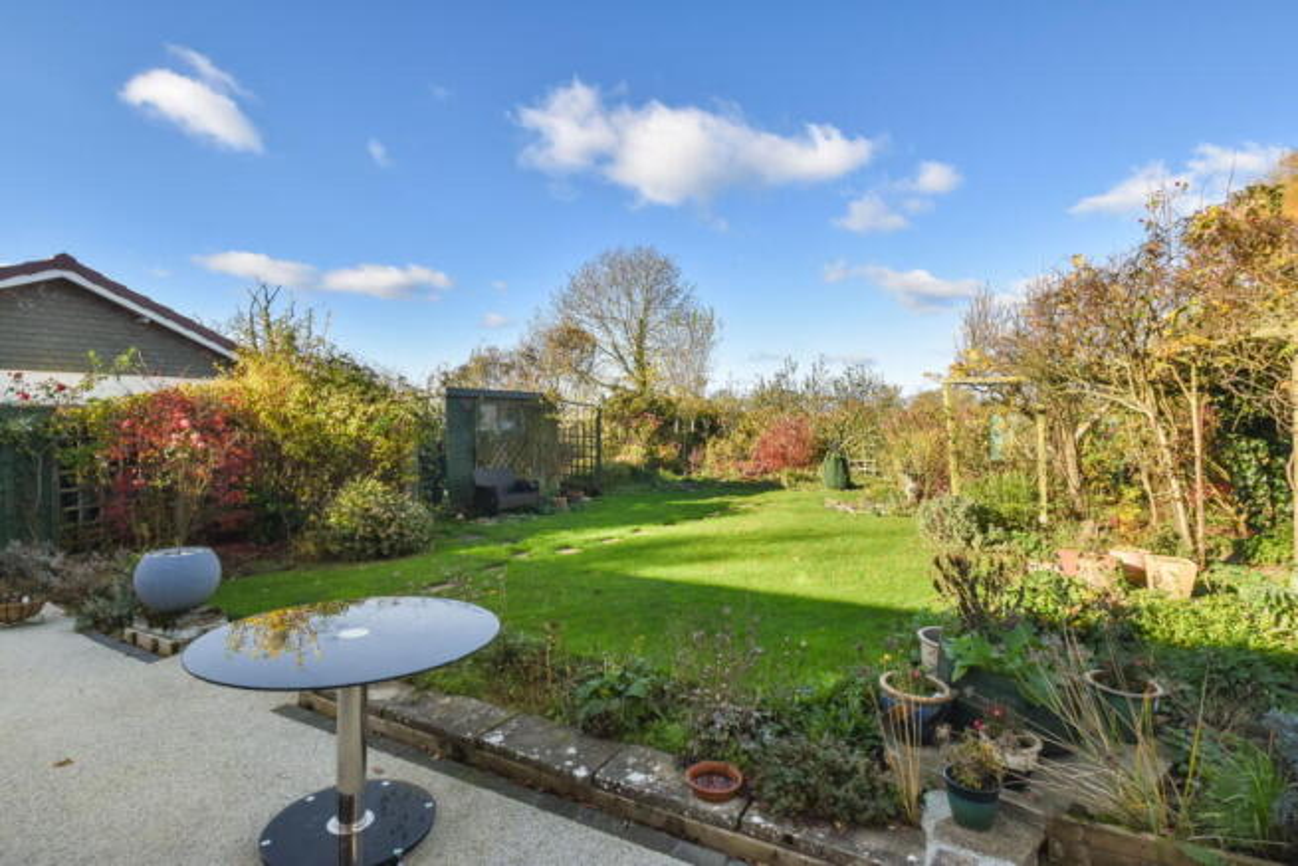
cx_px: 649
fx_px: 595
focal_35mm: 16
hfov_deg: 95.0
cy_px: 433
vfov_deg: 72.1
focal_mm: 11
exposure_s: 1/250
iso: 200
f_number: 8
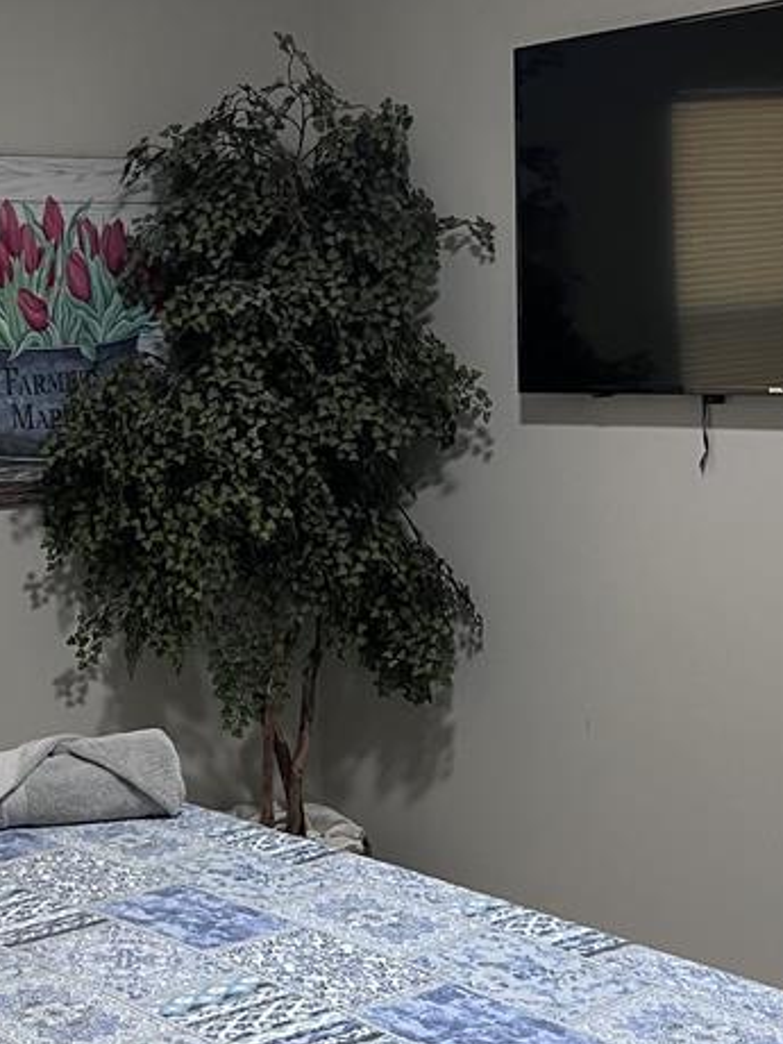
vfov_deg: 31.6
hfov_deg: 23.5
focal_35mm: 61
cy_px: 586
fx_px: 1840
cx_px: 102
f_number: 1.5
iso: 160
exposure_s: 1/60
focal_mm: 5.7
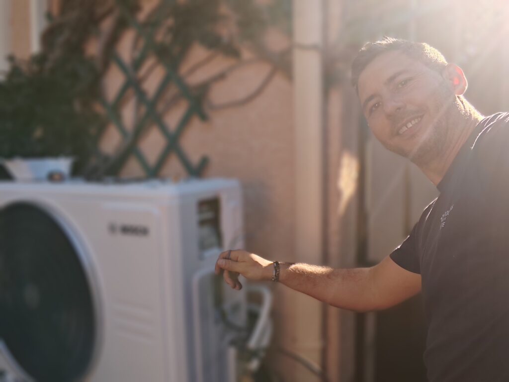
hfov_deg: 67.3
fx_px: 382
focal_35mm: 26
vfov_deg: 53.1
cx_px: 254
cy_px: 191
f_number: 2.4
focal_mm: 2.66
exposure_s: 1/210
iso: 50
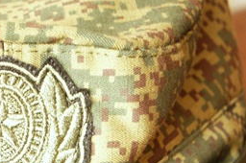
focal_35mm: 165
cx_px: -39
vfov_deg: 8.2
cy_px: 172
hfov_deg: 12.2
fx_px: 1126
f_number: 5
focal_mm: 44
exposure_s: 1/30
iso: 1600
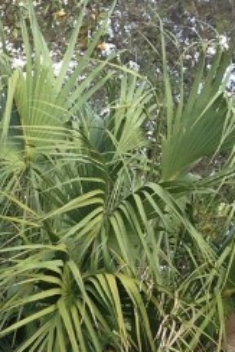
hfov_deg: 9.3
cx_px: -124
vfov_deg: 13.7
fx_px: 1408
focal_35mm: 144
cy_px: 462
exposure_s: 1/205
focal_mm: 4.12
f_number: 2.4
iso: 50
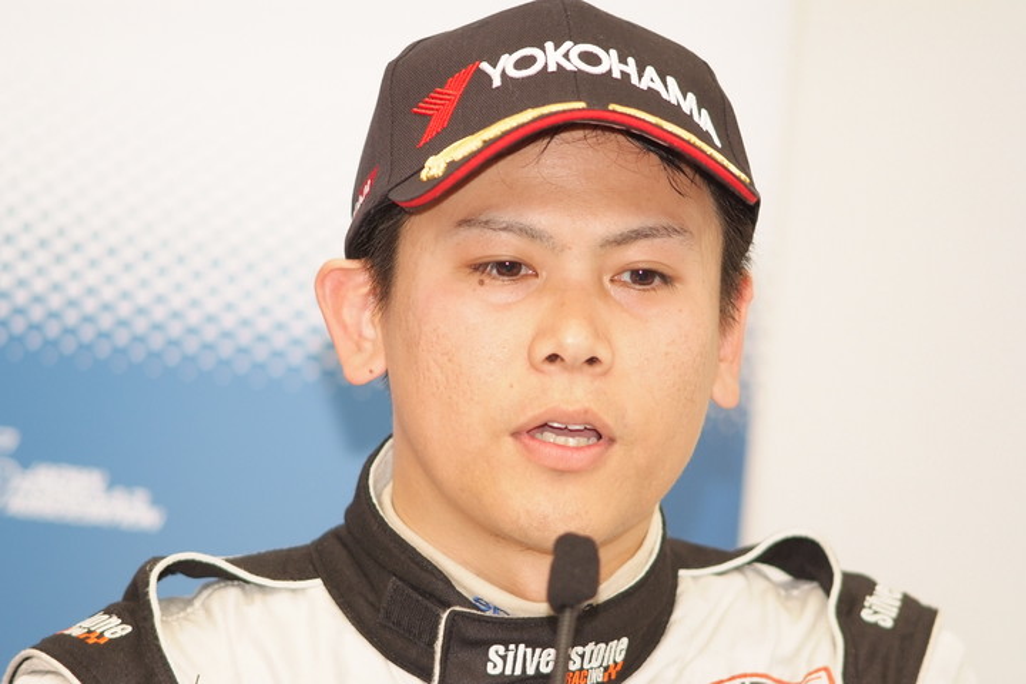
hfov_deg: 7.6
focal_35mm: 270
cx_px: 513
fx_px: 7694
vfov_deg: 5.1
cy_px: 342
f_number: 2.8
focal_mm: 180
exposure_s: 1/250
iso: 800
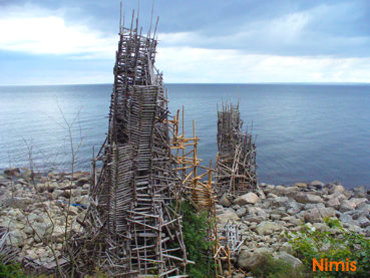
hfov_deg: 50.1
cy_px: 139
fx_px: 396
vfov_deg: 38.7
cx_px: 185
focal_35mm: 37
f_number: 5.6
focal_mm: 6.1
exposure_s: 1/250
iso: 400
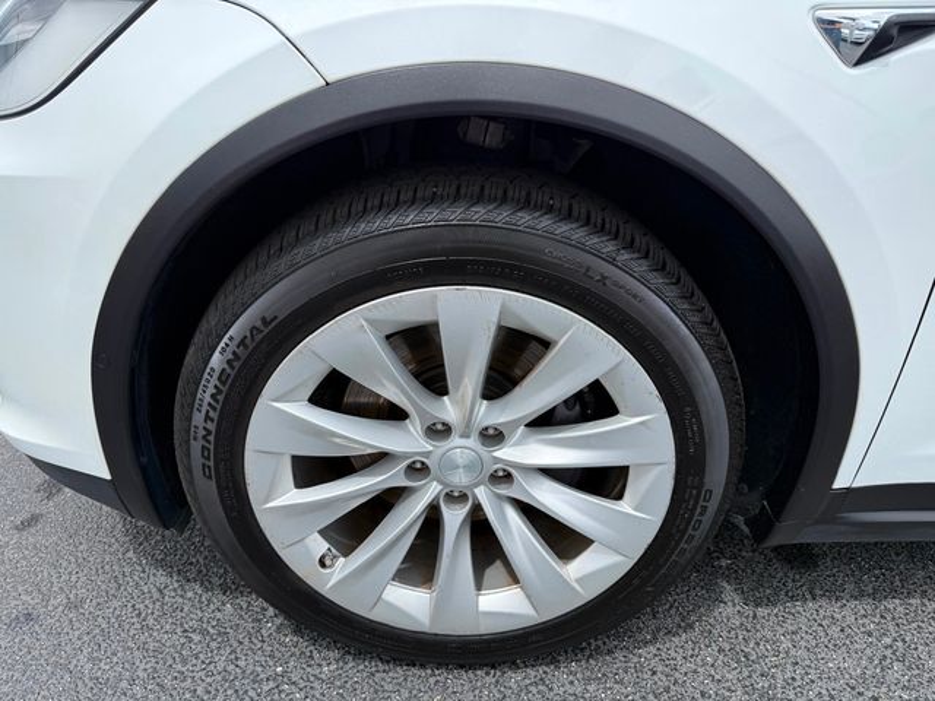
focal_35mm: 24
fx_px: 648
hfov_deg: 71.6
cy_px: 350
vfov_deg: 56.8
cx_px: 468
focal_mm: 6.76
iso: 100
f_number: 1.78
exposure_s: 1/3279
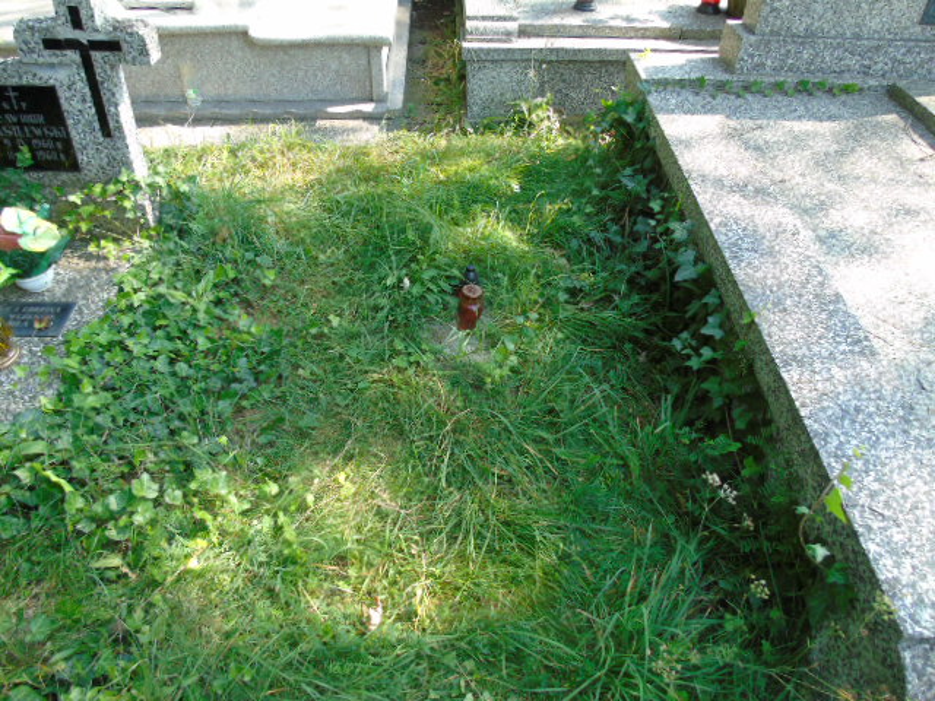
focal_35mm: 25
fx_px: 675
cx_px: 468
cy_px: 350
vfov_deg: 54.9
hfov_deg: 69.4
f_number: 3.4
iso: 80
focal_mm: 4.4
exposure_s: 1/80
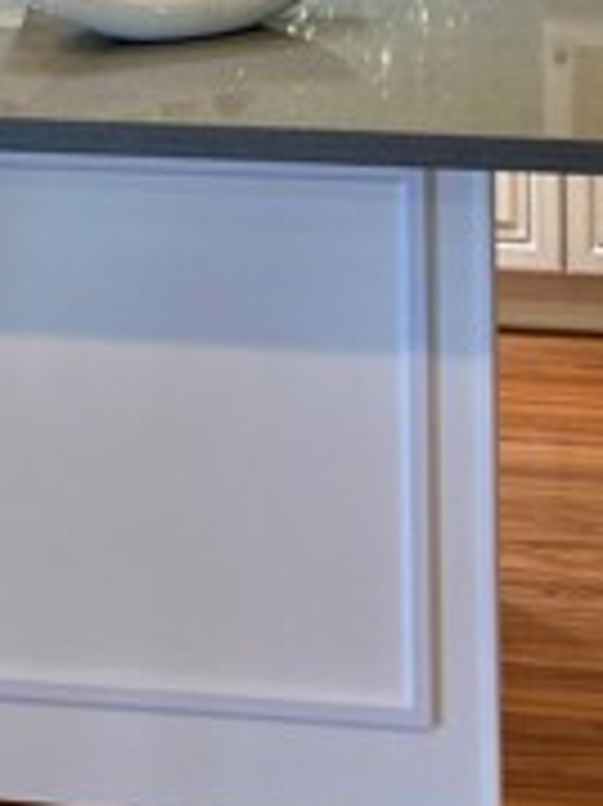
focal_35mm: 93
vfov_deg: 18.4
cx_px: 104
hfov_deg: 15.7
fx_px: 2163
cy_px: -441
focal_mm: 5.7
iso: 50
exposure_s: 1/120
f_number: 1.5
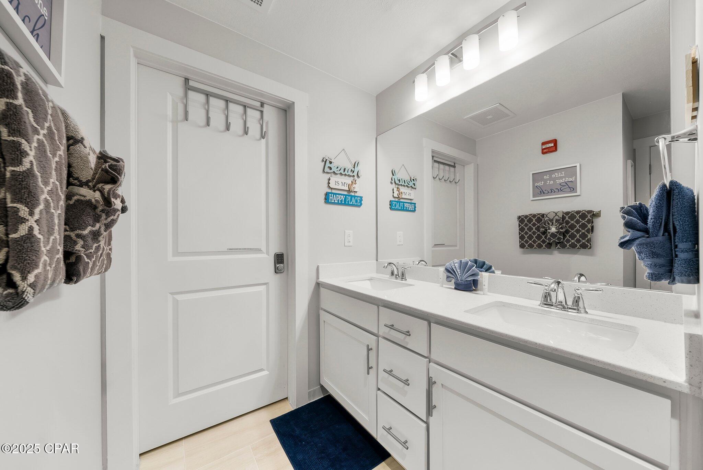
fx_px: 234
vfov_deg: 90.1
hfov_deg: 112.6
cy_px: 235
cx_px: 352
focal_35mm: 12
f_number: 9
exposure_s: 1/4
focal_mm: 12
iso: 400
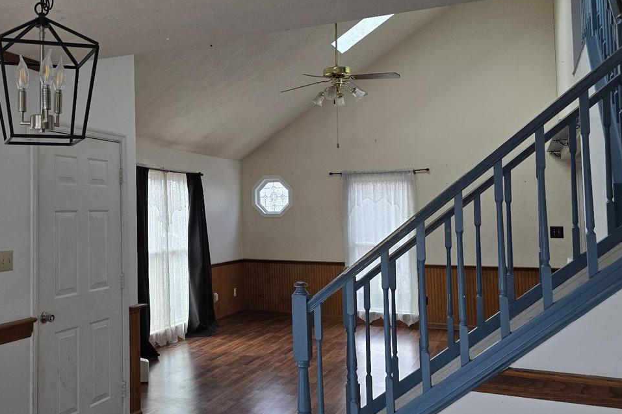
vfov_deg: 36.8
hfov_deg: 51.0
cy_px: 177
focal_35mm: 36
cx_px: 160
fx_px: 622
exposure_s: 1/180
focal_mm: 6.3
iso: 250
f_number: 1.7
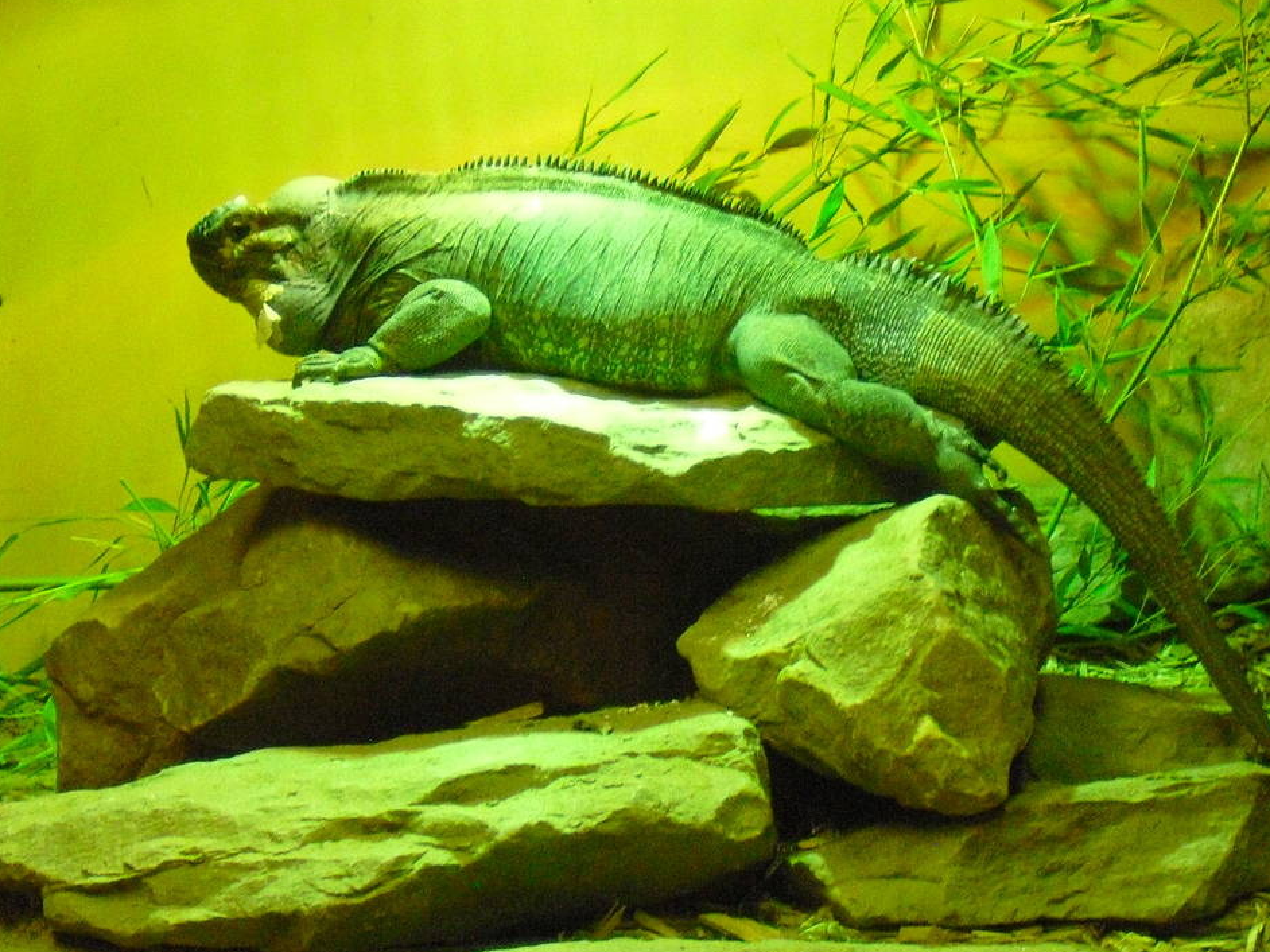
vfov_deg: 9.8
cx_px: 702
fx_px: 5539
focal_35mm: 151
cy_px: 509
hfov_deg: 13.1
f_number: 5.1
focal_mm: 15.7
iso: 800
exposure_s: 1/50
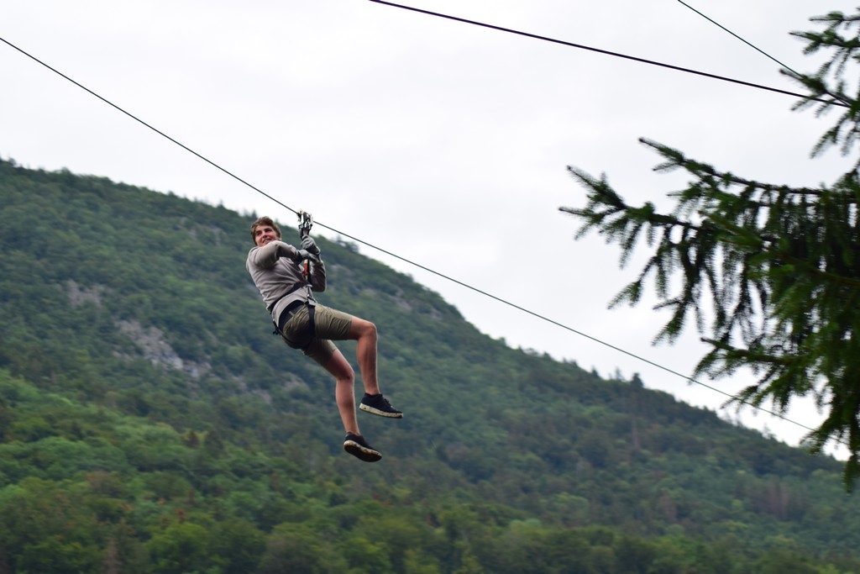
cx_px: 430
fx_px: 2509
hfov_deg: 19.5
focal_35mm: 105
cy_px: 287
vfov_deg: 13.0
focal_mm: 70
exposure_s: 1/200
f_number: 6.3
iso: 100
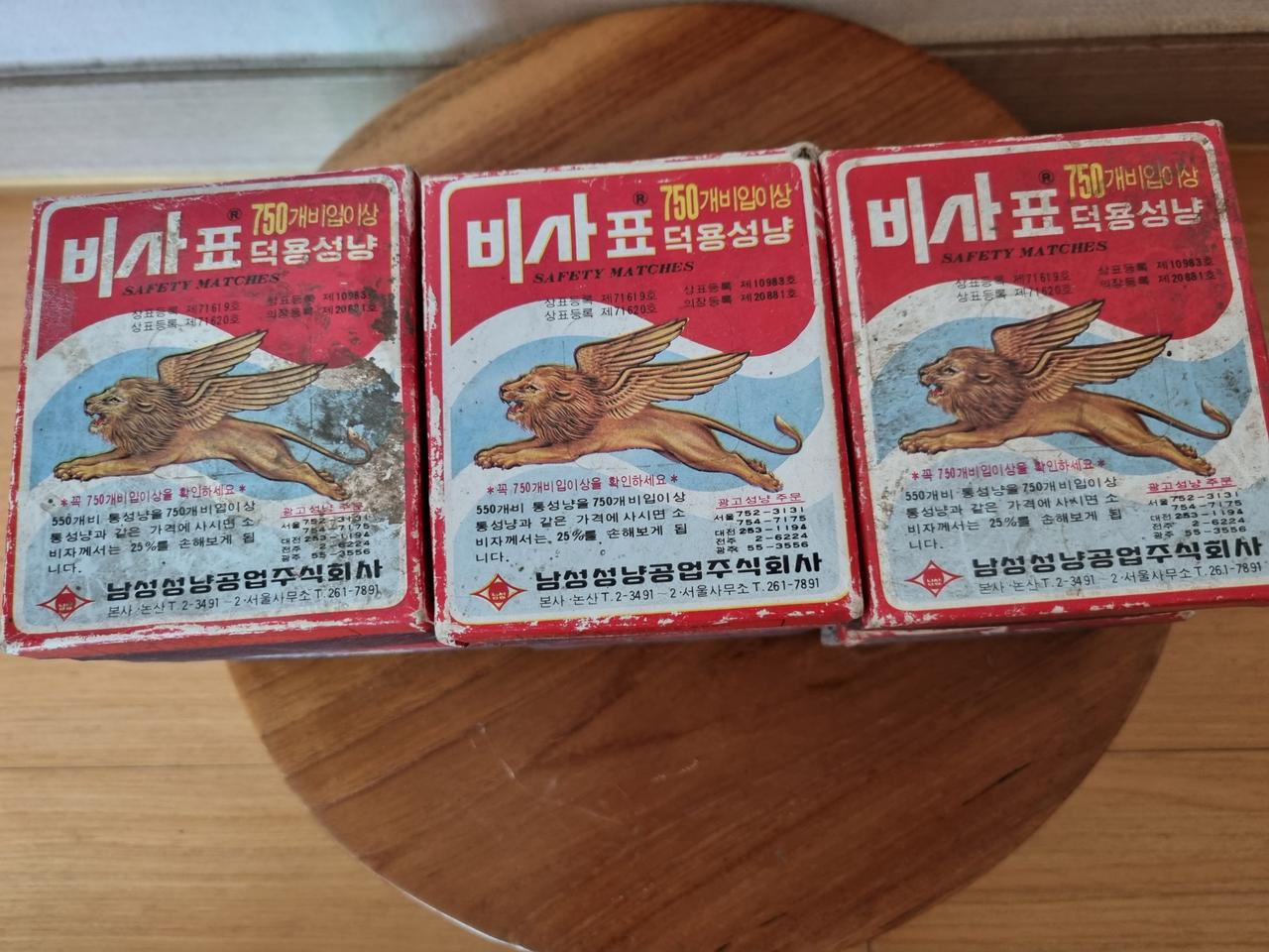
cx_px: 634
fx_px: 953
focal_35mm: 26
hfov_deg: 67.3
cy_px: 476
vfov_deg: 53.1
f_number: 1.8
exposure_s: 1/60
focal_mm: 5.4
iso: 160
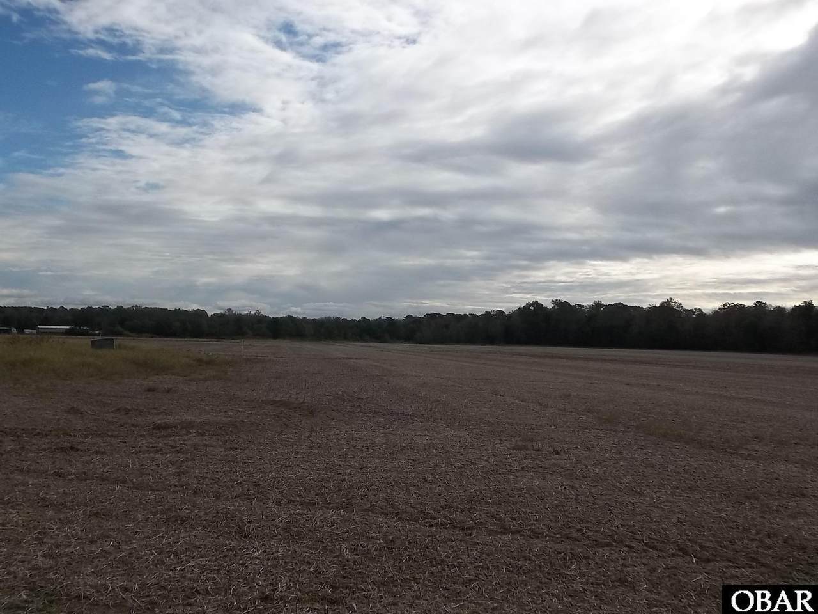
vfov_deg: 44.2
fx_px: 756
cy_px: 307
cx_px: 409
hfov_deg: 56.8
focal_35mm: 32
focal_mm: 5.7
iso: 80
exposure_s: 1/320
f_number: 9.4
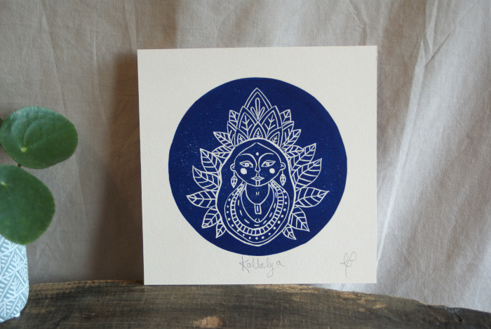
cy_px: 164
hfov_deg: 29.8
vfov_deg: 20.2
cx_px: 246
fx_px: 922
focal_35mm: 68
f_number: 5
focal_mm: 45
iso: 400
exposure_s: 1/50
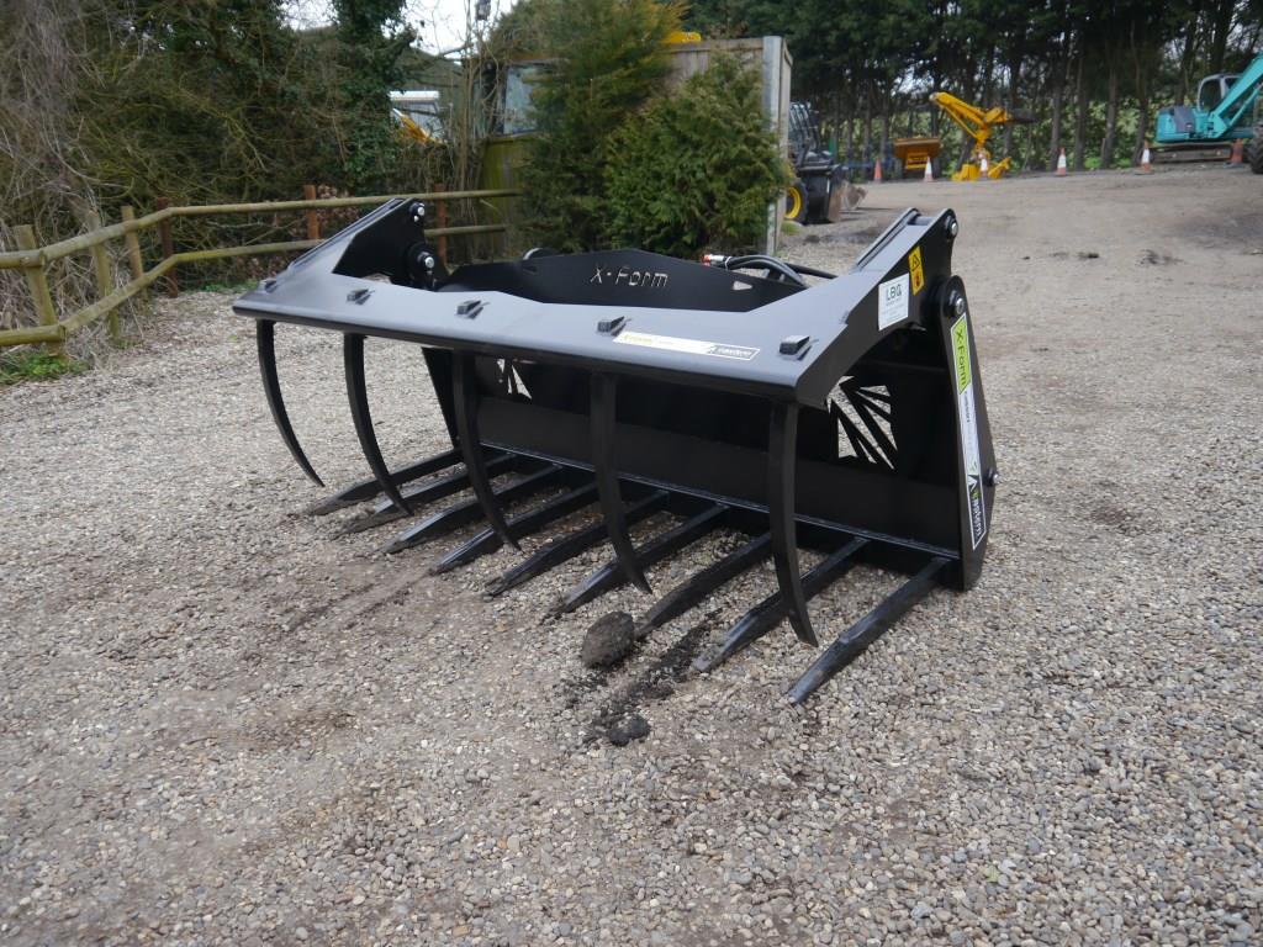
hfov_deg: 63.4
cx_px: 632
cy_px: 474
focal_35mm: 28
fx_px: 1022
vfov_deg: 49.7
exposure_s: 1/100
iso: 160
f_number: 3.5
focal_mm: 14
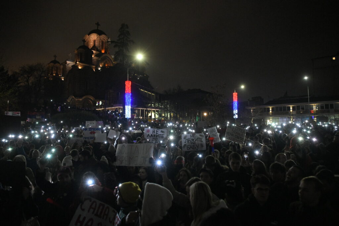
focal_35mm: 24
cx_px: 170
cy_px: 113
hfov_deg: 73.7
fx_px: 226
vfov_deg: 53.1
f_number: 3.5
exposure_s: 1/250
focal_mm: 24
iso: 10000
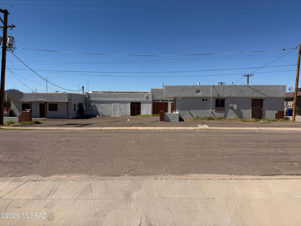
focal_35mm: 24
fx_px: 209
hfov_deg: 71.6
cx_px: 150
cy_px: 113
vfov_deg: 56.8
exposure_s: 1/7353
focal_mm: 6.76
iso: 80
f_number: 1.78
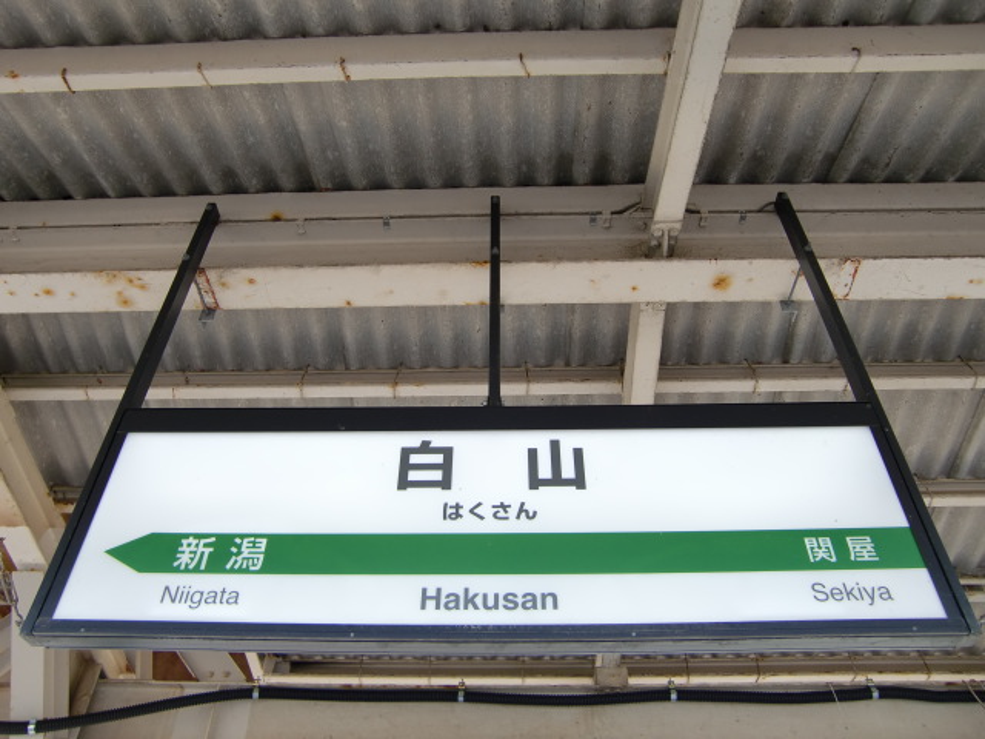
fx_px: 797
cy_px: 370
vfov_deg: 49.7
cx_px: 492
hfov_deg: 63.4
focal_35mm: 28
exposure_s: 1/60
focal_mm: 4.9
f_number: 2.6
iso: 64
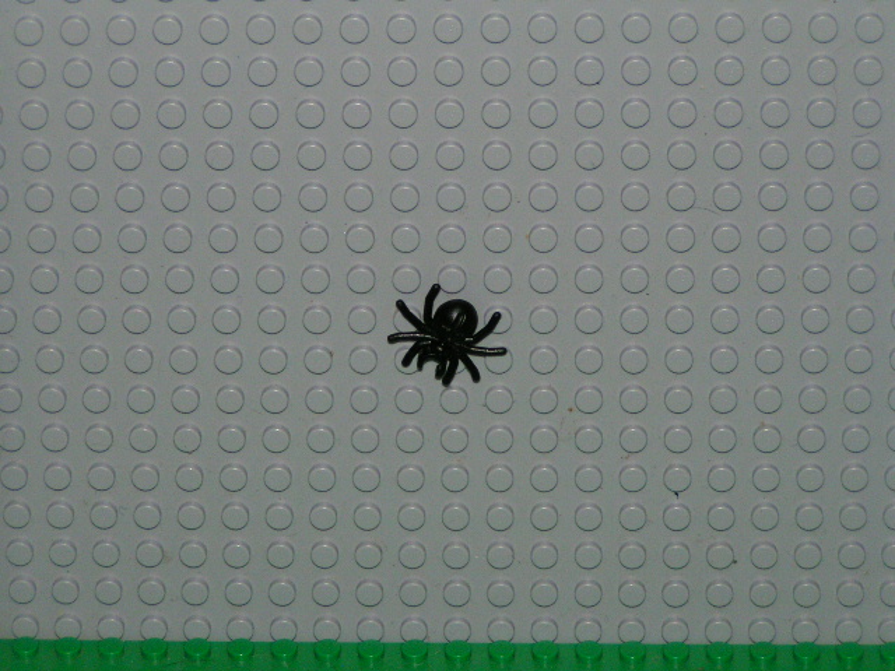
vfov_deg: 9.5
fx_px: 4059
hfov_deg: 12.6
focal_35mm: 157
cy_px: 336
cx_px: 448
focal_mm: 24
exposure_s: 1/160
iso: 200
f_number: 3.5
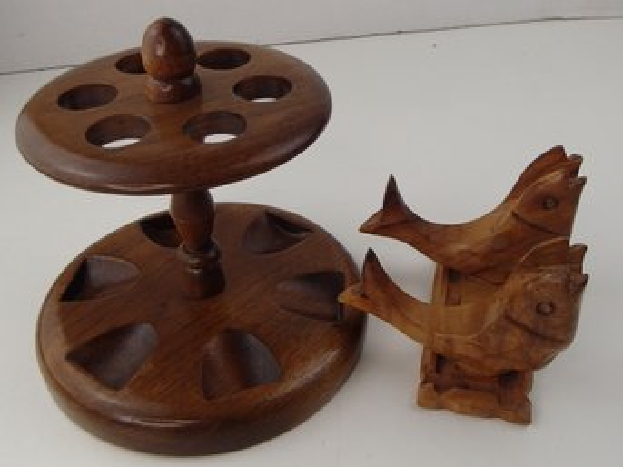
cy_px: 234
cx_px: 312
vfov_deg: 38.6
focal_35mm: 37
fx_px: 666
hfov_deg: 50.2
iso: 200
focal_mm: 6.64
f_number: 4.7
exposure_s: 1/160
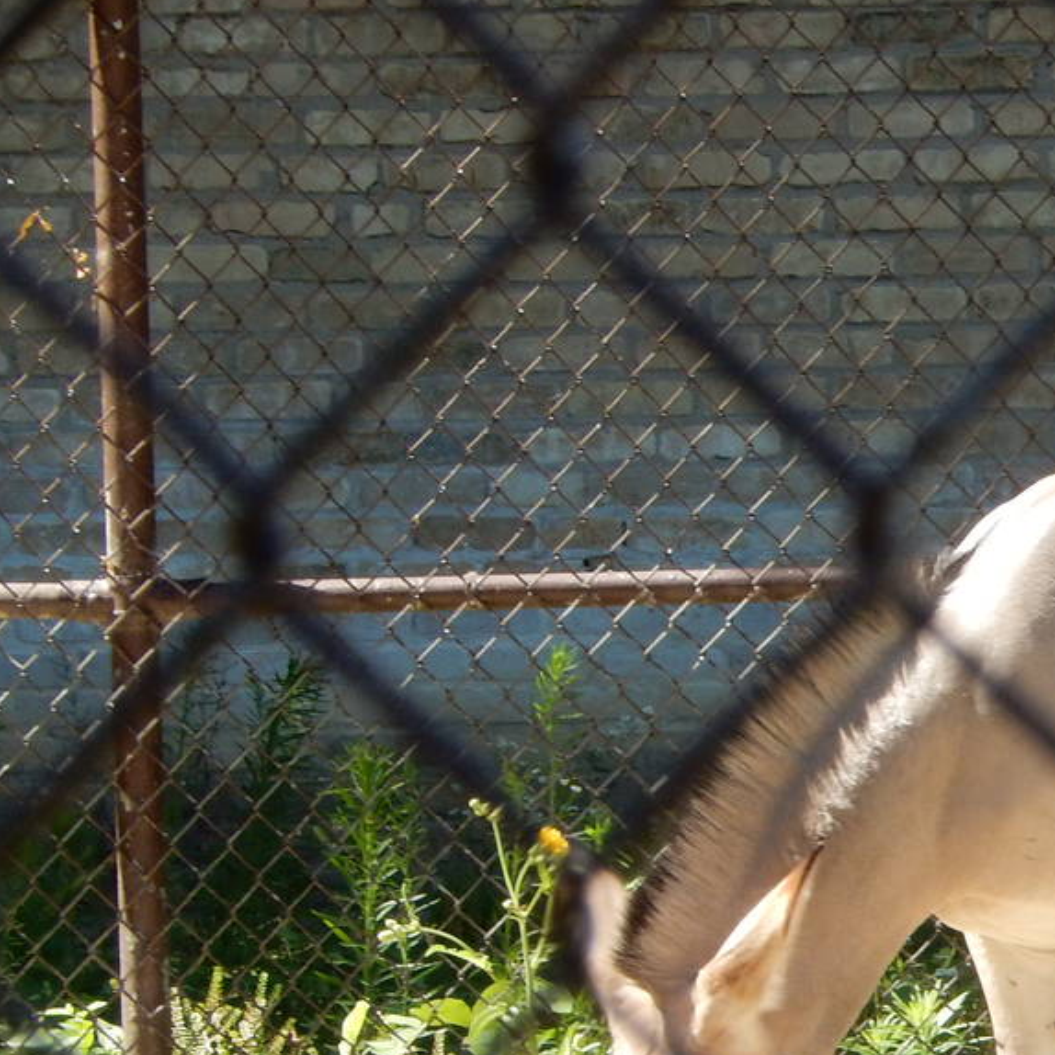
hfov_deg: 3.3
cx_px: 1435
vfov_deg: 3.3
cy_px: 963
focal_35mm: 530
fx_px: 18275
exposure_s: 1/125
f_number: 5.8
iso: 125
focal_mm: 38.6
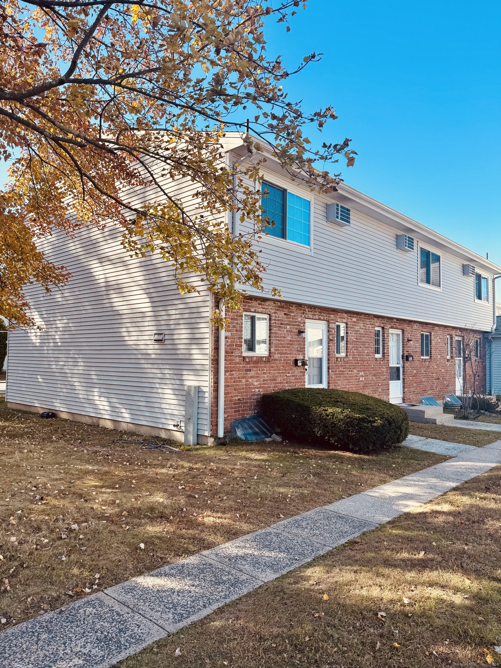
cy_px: 334
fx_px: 463
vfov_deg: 71.6
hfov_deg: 56.8
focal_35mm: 24
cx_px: 250
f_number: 1.78
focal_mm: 6.76
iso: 80
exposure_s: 1/1042
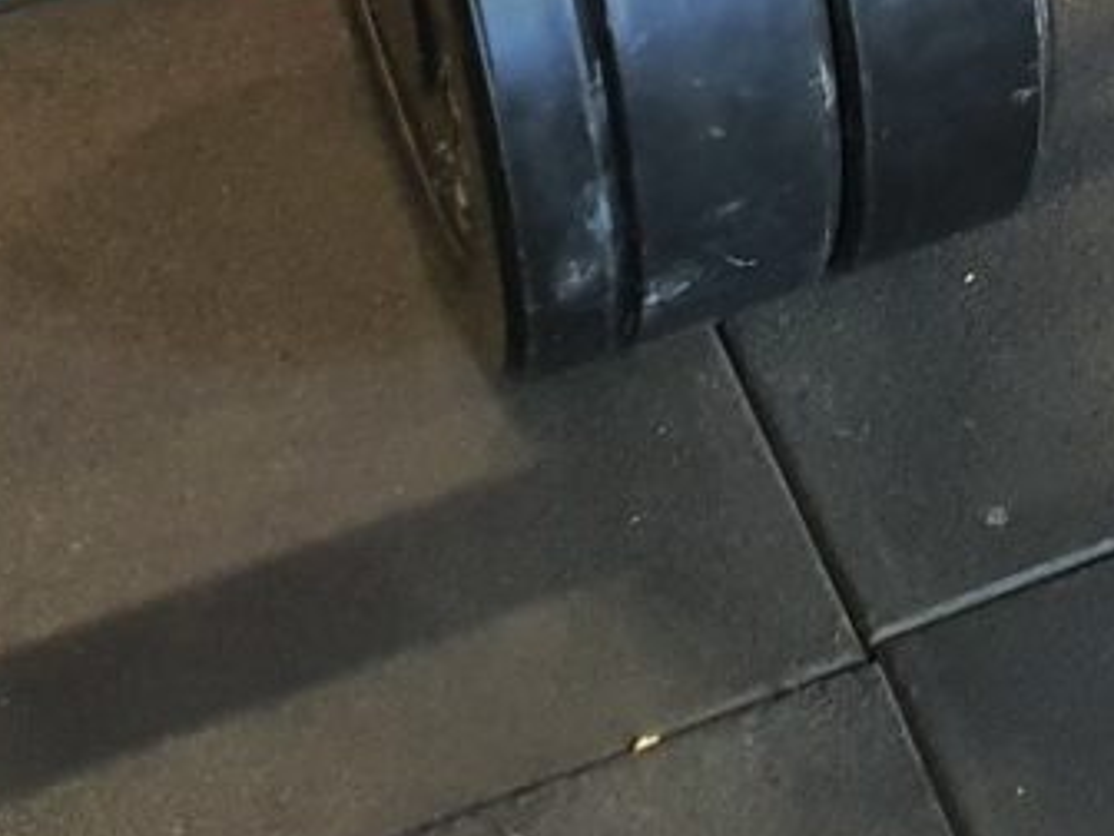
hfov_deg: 15.2
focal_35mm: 119
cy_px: -567
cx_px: 1707
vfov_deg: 11.7
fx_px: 3830
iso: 500
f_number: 1.5
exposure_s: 1/50
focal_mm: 4.3
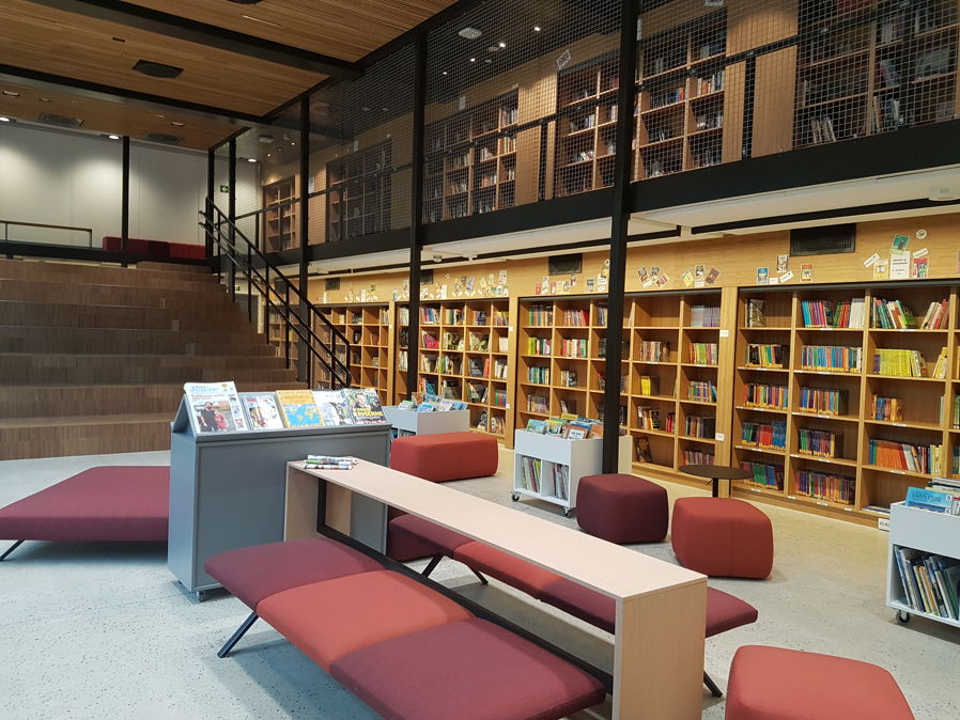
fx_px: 721
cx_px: 480
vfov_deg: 53.1
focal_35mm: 26
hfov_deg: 67.3
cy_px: 360
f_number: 1.7
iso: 100
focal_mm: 4.2
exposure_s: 1/50
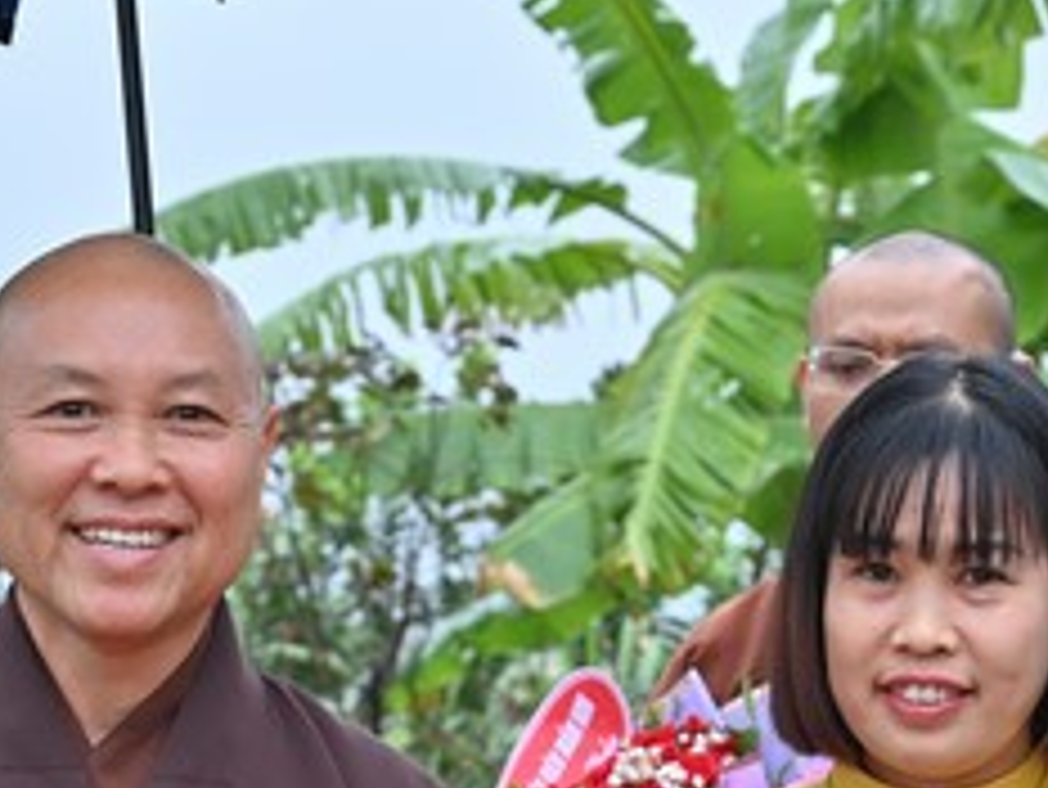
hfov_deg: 14.7
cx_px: 355
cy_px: 946
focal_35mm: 134
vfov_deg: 10.9
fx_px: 4059
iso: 125
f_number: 5.6
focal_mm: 50
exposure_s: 1/80
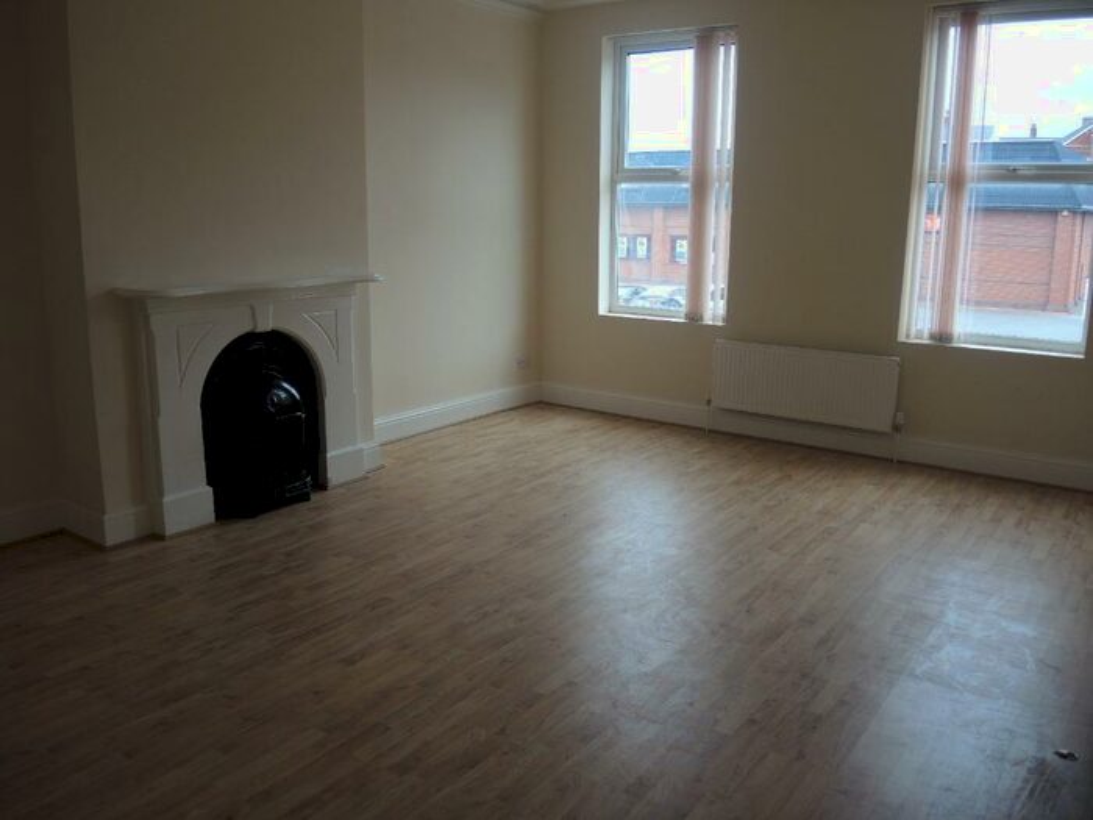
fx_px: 884
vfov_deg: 49.7
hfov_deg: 63.4
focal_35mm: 28
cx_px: 546
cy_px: 410
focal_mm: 6
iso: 80
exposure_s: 1/250
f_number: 2
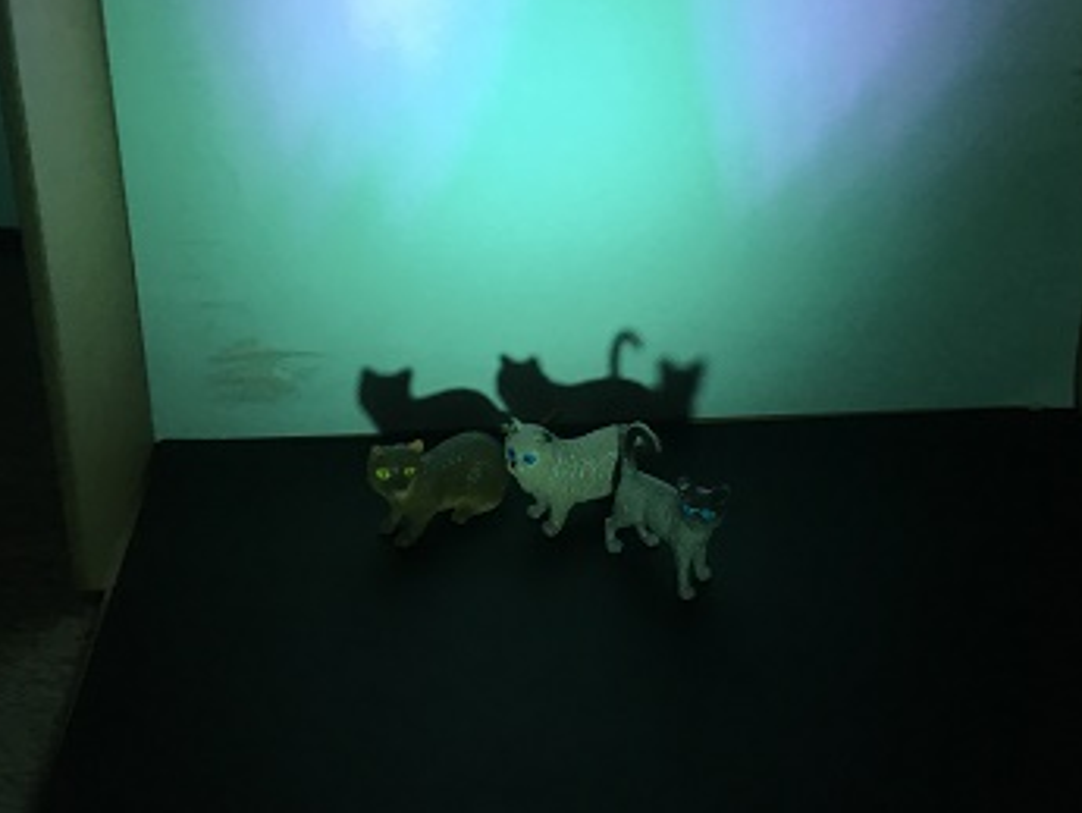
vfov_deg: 34.0
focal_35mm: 42
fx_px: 1313
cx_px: 659
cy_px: 262
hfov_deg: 44.5
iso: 64
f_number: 2.2
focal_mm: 4.15
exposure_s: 1/33
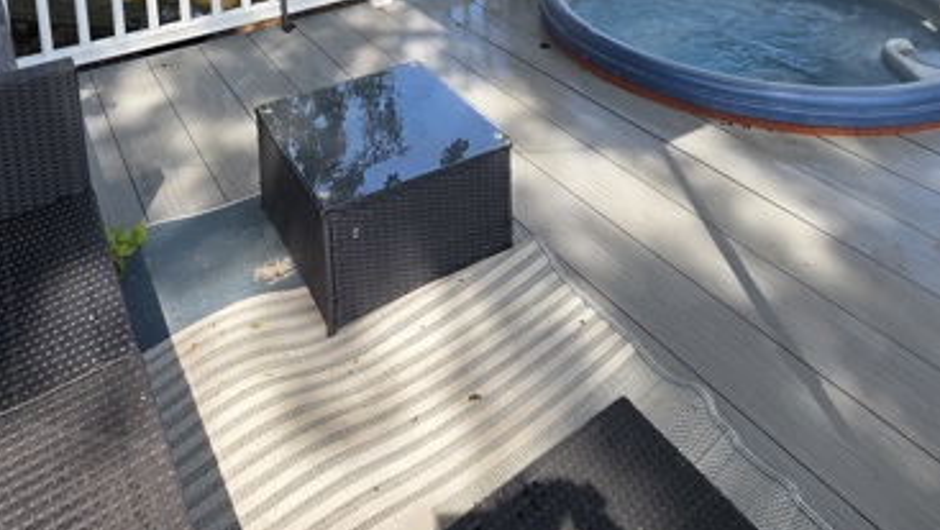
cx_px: 443
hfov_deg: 69.8
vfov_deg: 33.4
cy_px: -132
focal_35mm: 27
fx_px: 673
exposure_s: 1/560
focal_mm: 2.2
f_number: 1.9
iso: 40
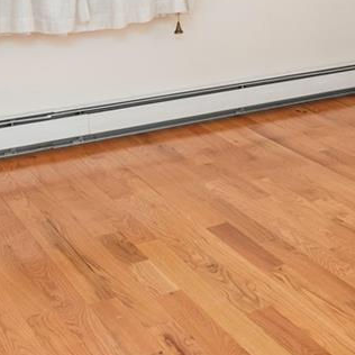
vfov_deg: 20.2
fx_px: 893
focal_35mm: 77
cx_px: 463
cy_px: -129
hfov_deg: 20.5
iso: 160
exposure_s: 1/200
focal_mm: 14
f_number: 8
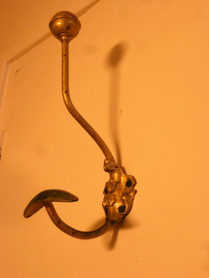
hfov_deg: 29.7
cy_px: 139
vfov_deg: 38.9
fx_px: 394
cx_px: 104
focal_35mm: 49
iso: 400
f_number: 4.1
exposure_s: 1/20
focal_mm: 8.7
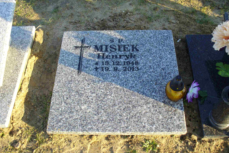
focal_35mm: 39
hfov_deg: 49.6
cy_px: 73
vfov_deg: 34.2
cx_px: 116
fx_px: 248
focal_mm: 6.1
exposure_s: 1/160
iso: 80
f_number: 2.8
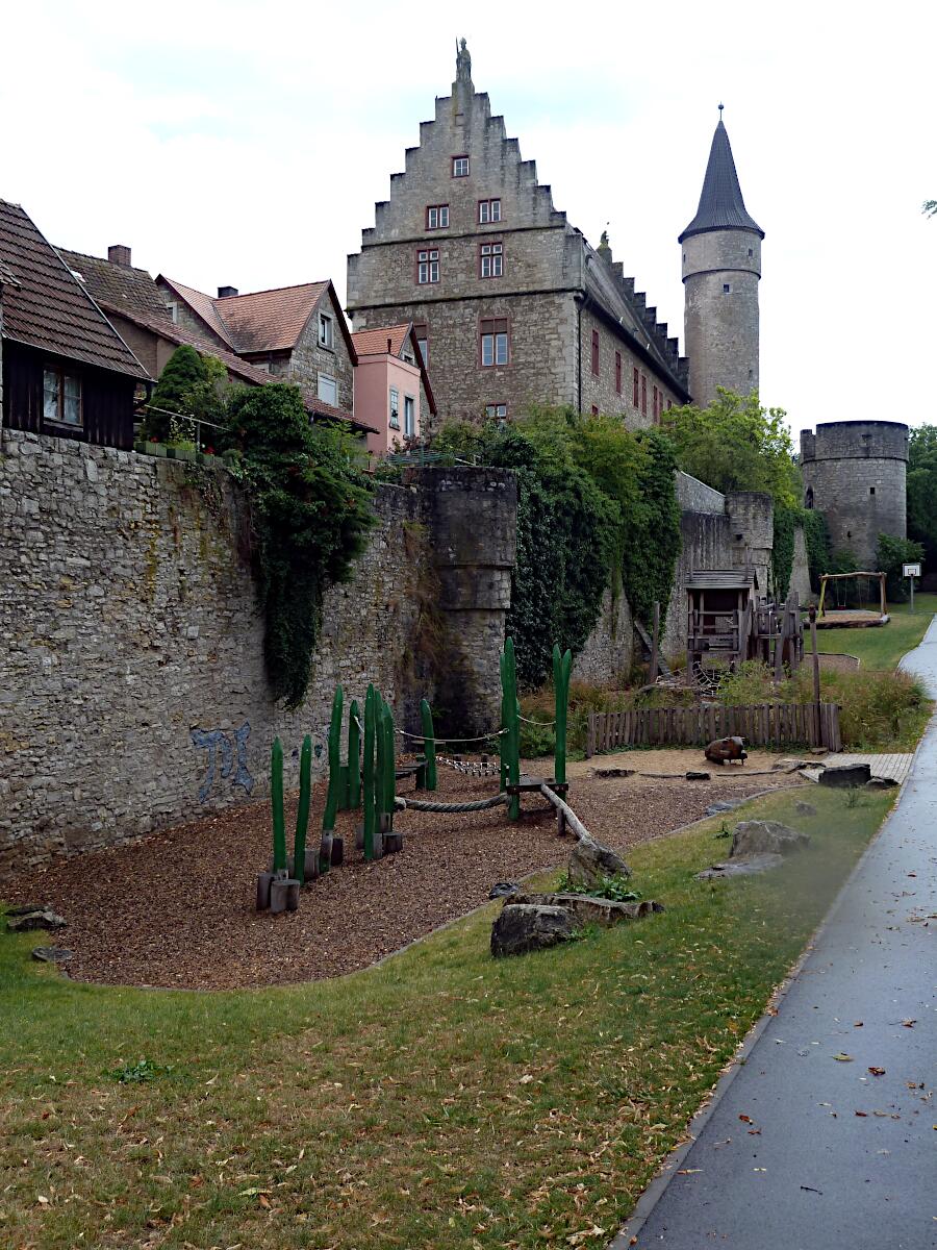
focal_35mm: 37
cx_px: 468
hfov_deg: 38.7
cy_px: 625
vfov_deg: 50.1
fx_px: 1335
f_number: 4
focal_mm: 6.1
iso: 80
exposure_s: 1/320
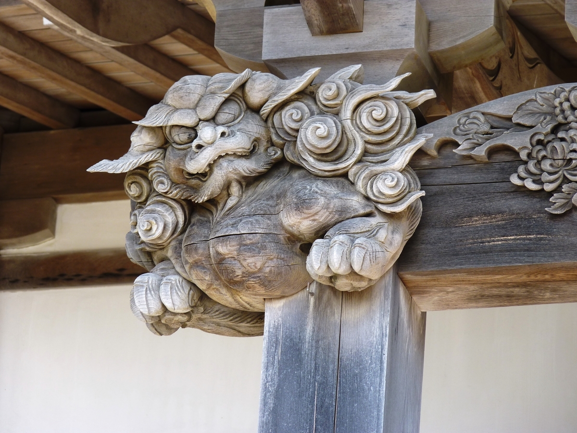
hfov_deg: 7.5
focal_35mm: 264
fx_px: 4401
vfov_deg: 5.6
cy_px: 216
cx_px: 288
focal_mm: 47
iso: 80
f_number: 4
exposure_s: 1/200
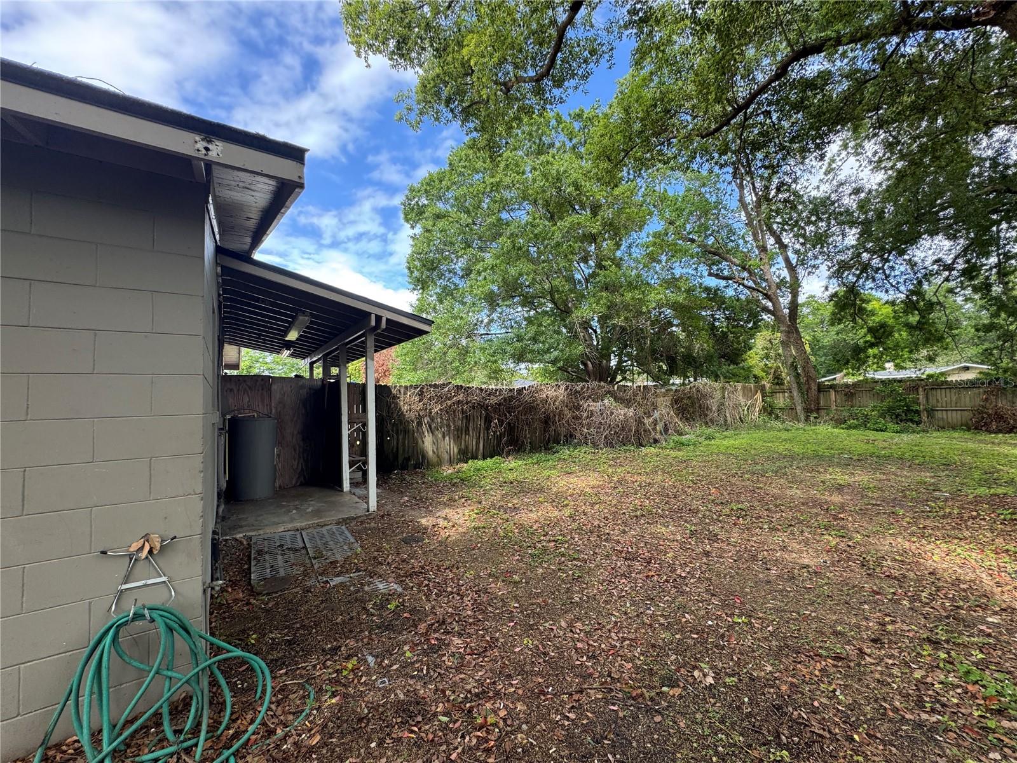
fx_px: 411
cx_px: 508
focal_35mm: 14
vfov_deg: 85.7
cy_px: 382
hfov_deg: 102.1
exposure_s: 1/177
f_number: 2.2
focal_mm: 2.22
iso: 40
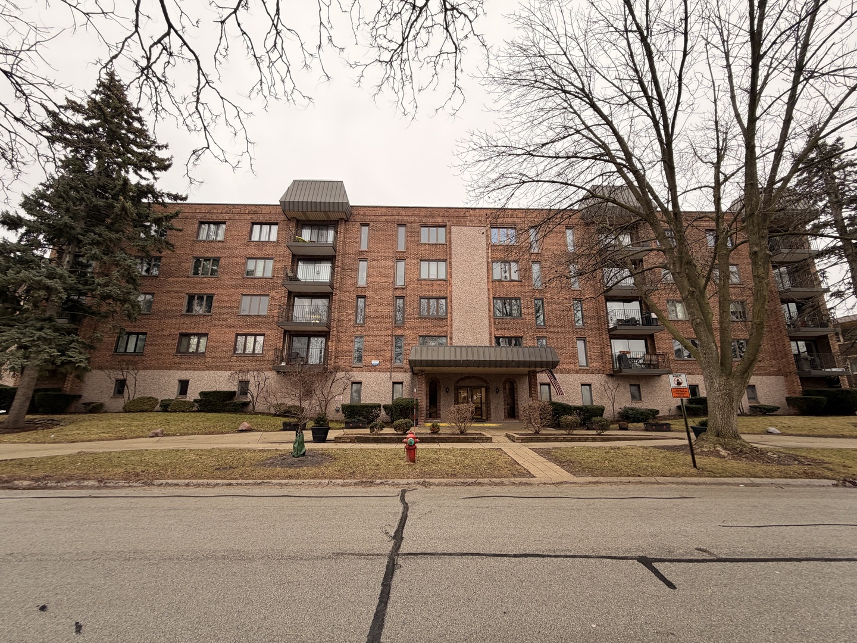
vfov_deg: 85.7
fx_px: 347
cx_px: 428
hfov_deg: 102.1
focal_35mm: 14
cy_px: 322
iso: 40
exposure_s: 1/181
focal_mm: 2.22
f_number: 2.2
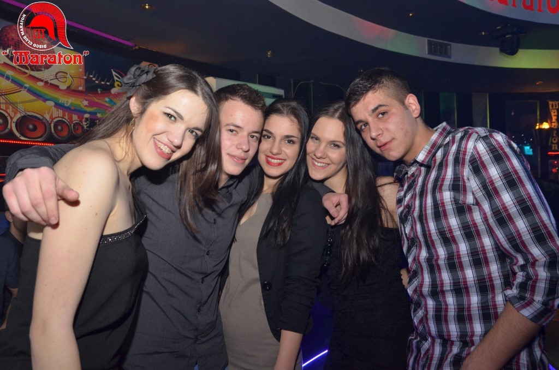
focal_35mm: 30
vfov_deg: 43.4
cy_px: 185
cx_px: 280
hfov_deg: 62.0
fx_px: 465
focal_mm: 20
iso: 1000
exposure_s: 1/50
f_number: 5.6
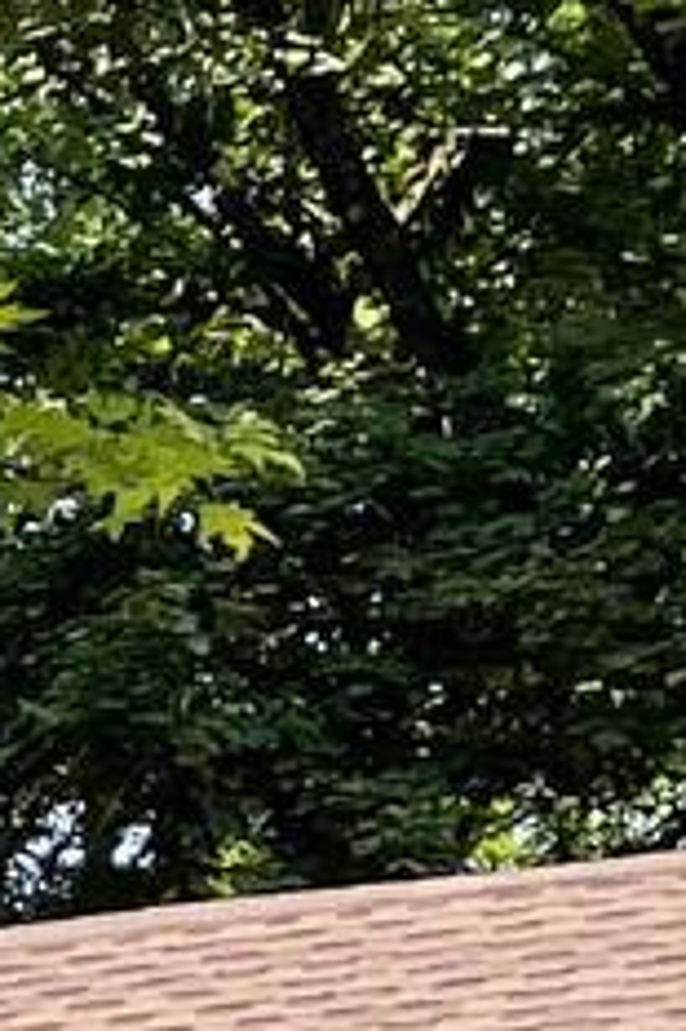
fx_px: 6812
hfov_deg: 5.2
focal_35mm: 238
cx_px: -1965
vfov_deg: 8.1
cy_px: 2230
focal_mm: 5.1
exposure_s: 1/605
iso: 32
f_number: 1.6
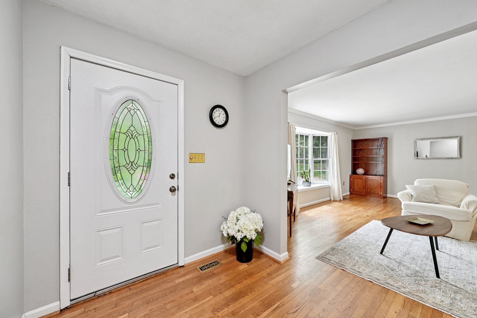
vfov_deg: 81.2
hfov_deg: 104.3
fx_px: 185
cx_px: 238
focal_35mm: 14
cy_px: 159
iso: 400
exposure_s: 1/13
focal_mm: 14
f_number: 8
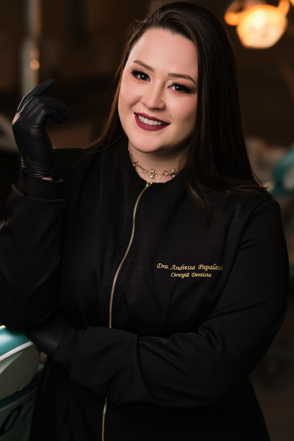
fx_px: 1004
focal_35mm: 82
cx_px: 141
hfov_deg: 16.7
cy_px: 216
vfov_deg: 24.8
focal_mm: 50
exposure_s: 1/125
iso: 200
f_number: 2
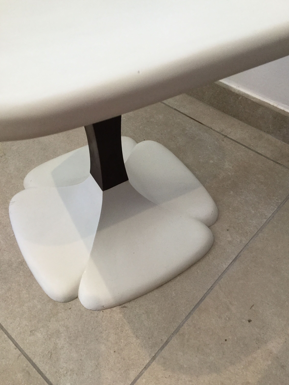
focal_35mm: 32
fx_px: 356
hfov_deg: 44.2
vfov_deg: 56.8
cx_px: 144
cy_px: 194
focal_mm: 3.3
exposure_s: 1/33
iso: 50
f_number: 2.4
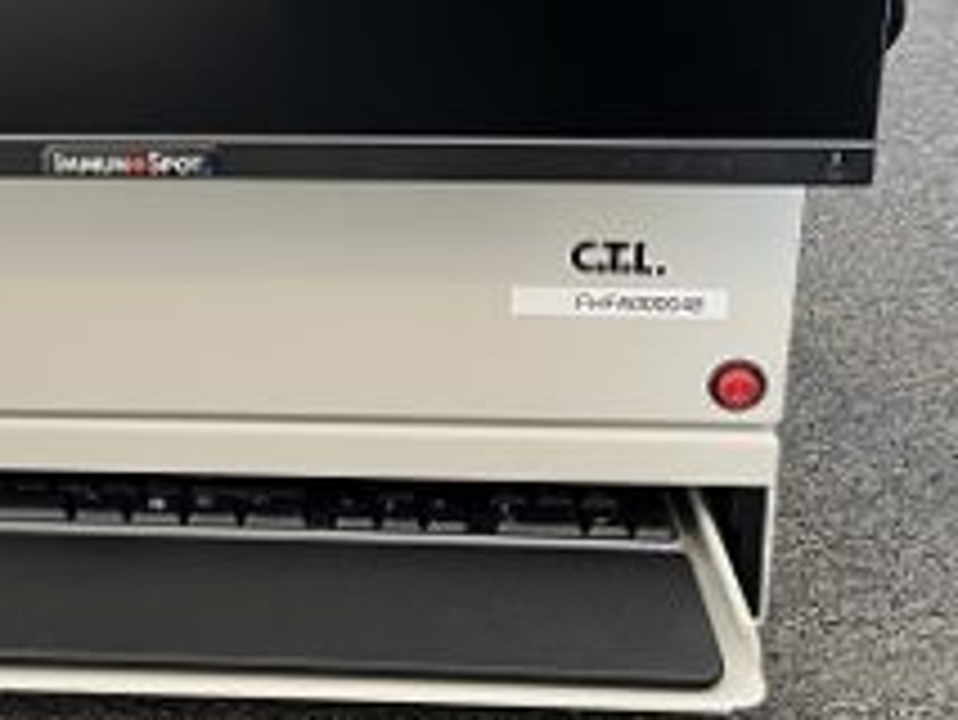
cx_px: 171
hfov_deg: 30.8
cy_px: -61
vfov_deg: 22.7
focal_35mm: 61
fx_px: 1689
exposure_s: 1/60
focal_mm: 5.1
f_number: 1.6
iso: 250
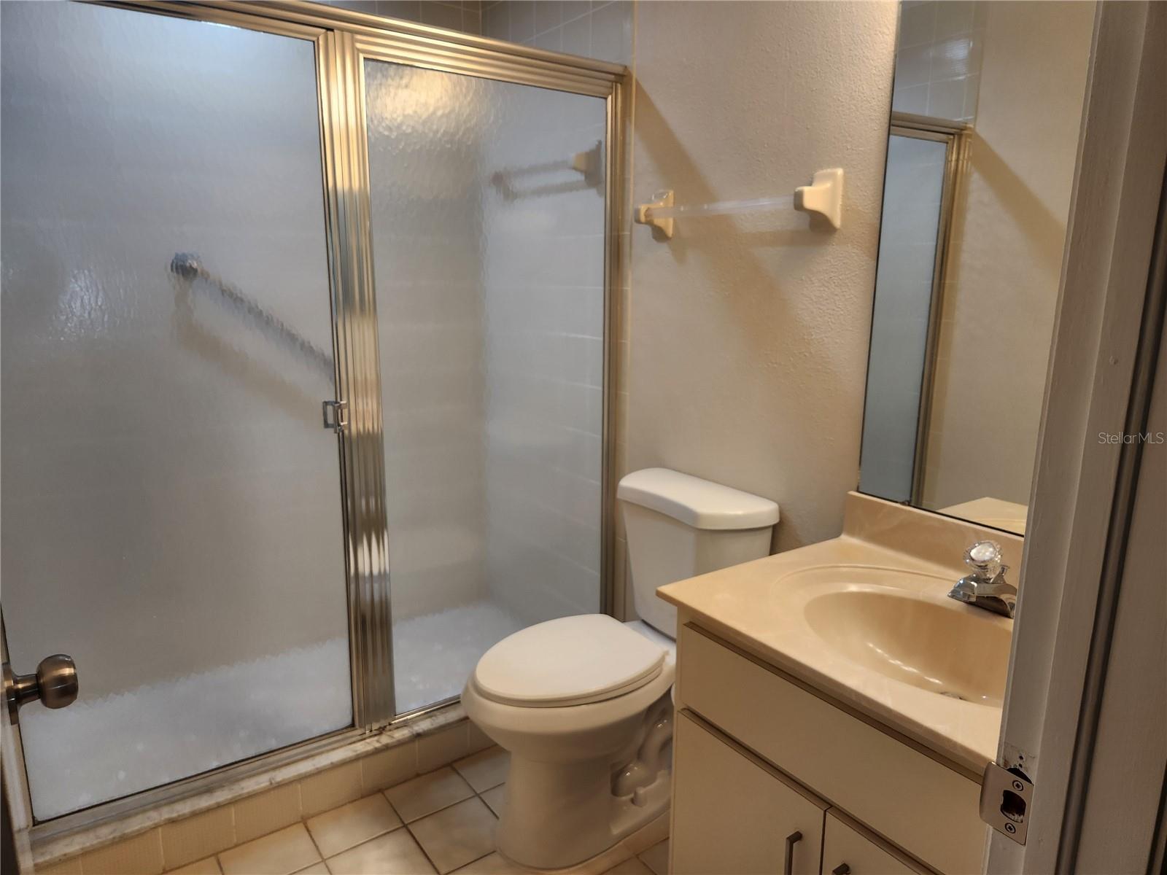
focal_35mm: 23
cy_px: 438
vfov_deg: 58.9
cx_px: 584
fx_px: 775
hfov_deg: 73.9
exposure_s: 1/120
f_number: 1.8
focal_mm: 5.4
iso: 160
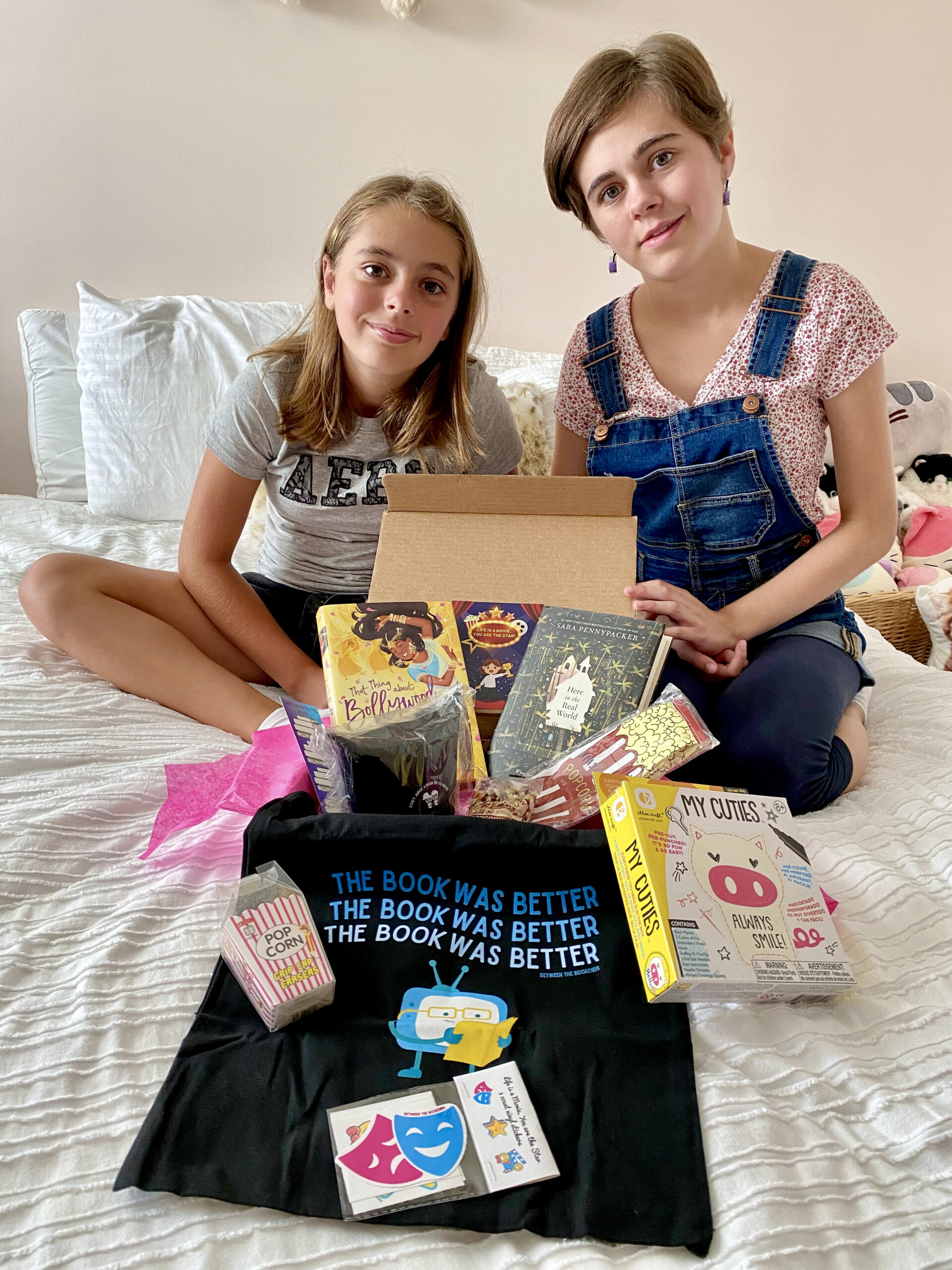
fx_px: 953
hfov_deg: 53.1
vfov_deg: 67.3
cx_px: 476
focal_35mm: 26
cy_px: 635
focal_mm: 4.25
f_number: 1.8
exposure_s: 1/82
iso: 125
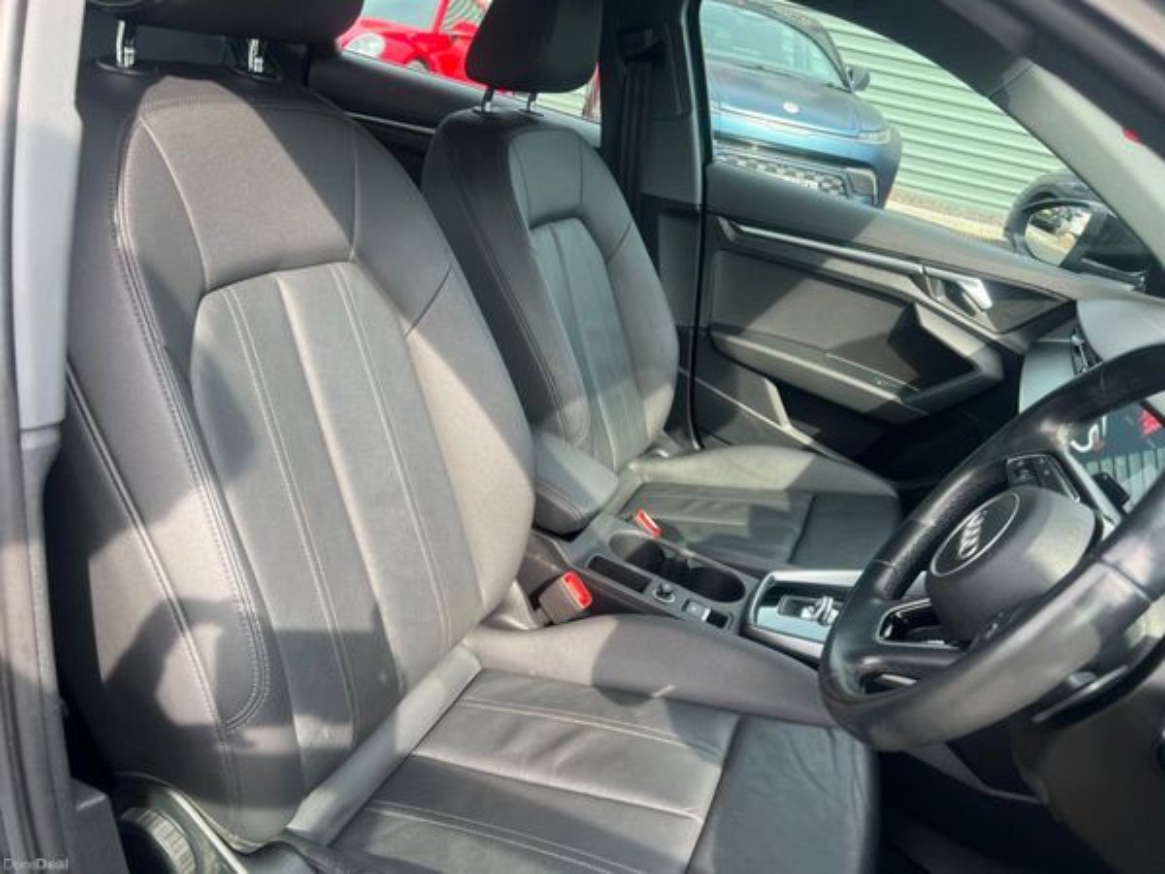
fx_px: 875
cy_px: 437
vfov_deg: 53.1
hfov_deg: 67.3
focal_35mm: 26
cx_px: 582
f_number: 1.5
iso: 40
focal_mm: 5.7
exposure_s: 1/290
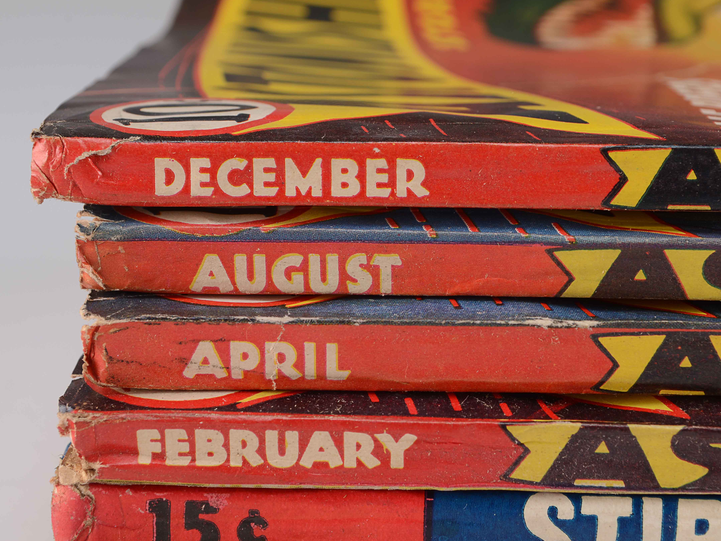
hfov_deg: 21.6
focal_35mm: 91
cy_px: 272
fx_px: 1886
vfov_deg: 16.3
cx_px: 385
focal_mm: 55
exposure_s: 1/80
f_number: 9
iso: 100
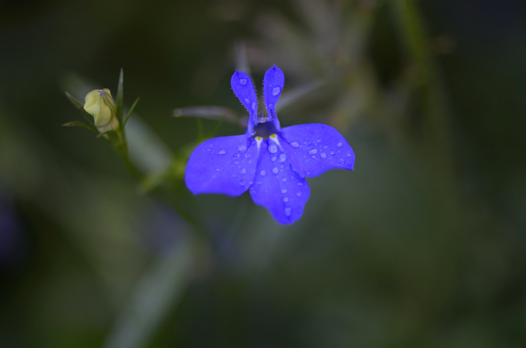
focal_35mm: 158
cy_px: 174
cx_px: 263
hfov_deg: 13.1
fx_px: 2296
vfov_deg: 8.7
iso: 400
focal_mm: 105
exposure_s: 1/320
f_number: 3.5
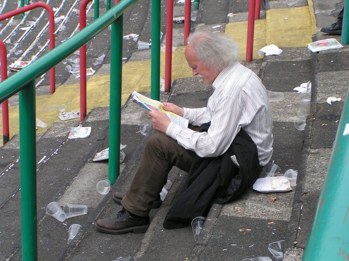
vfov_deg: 18.0
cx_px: 174
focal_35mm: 82
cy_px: 130
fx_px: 827
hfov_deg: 23.8
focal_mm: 12.6
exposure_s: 1/200
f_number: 5.6
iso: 50
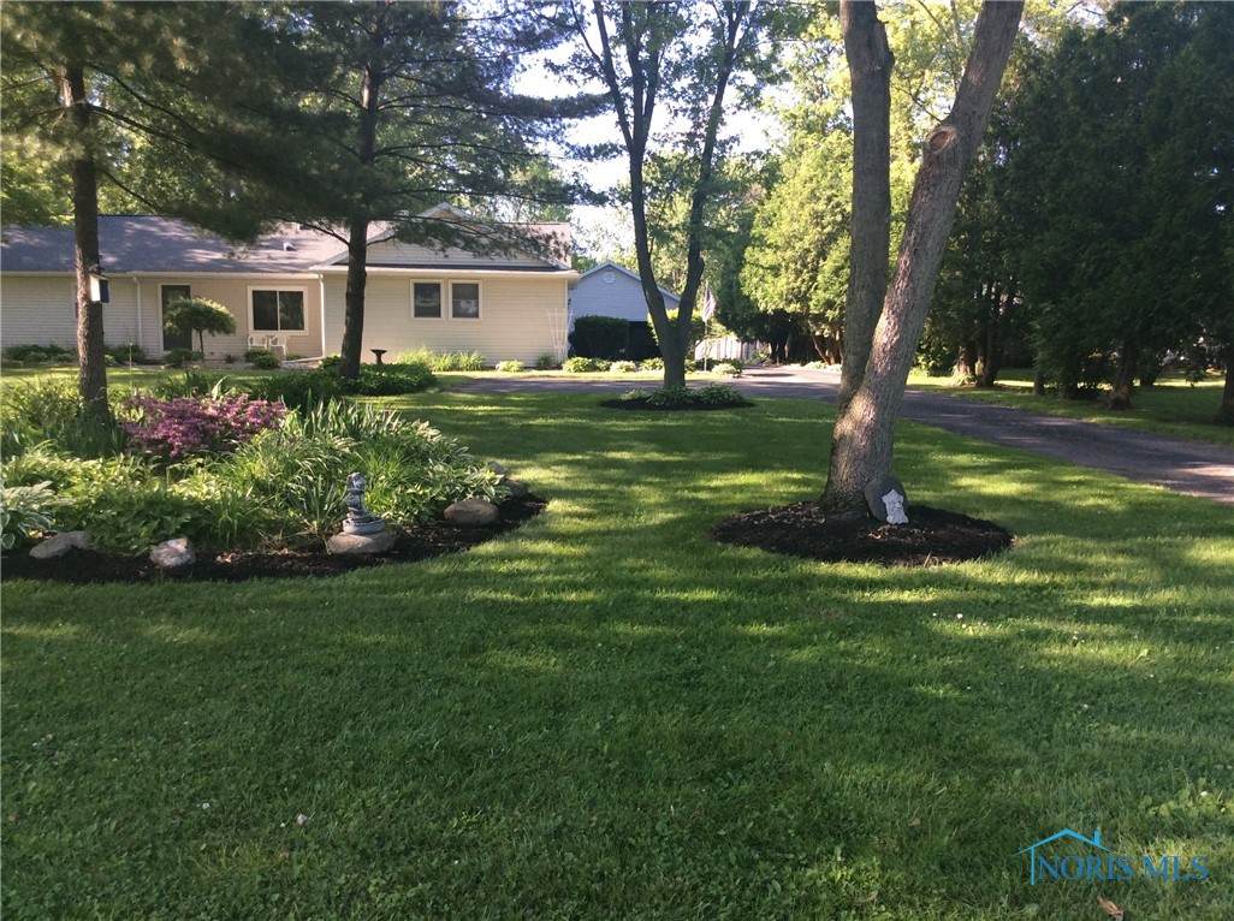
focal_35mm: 32
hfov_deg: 56.9
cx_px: 617
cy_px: 460
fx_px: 1139
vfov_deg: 44.0
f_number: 2.4
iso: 32
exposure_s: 1/187
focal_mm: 3.3
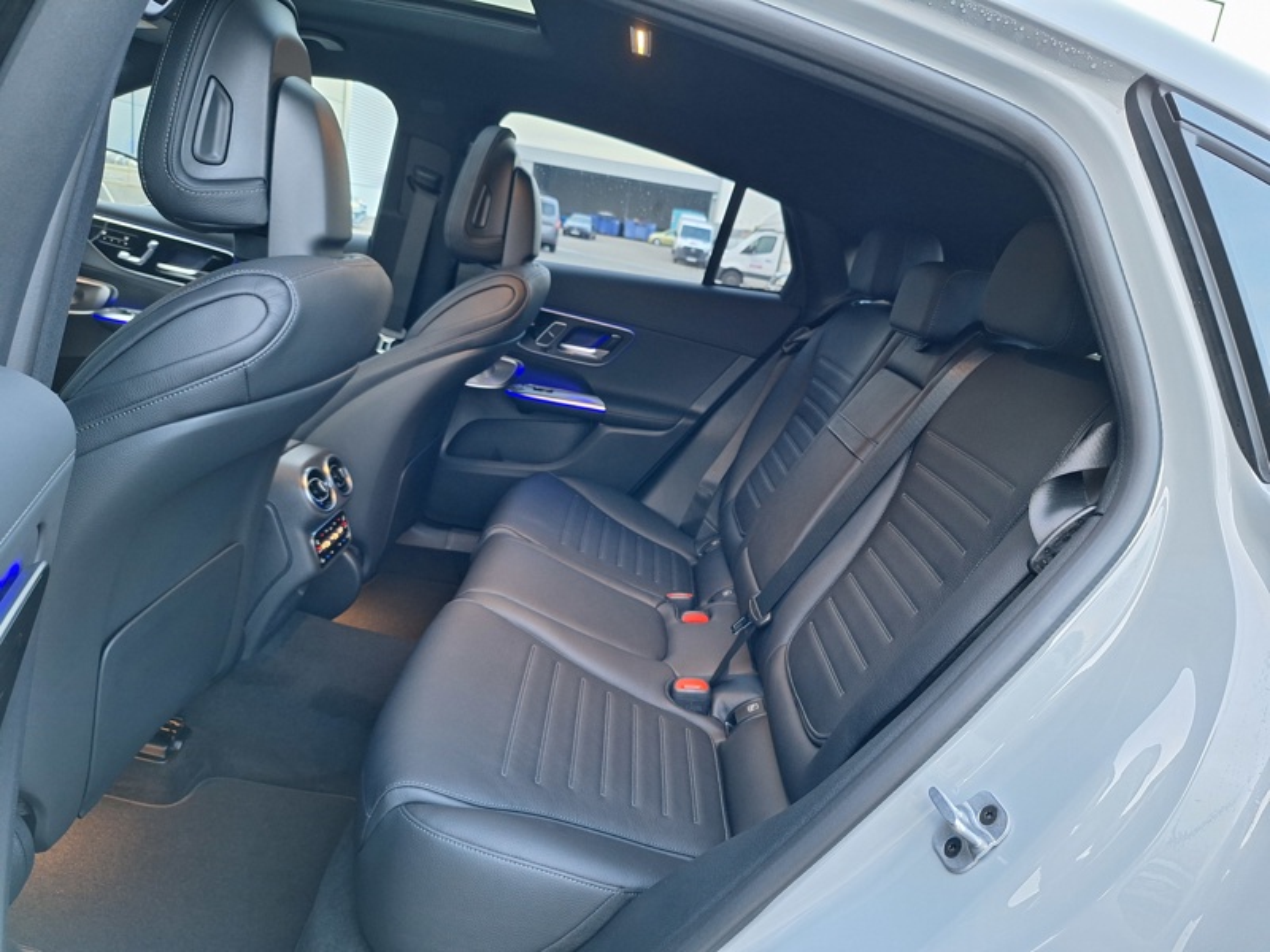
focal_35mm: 23
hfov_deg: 73.9
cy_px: 476
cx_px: 635
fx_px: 844
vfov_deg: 58.9
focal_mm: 5.54
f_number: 1.8
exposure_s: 1/33
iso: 320
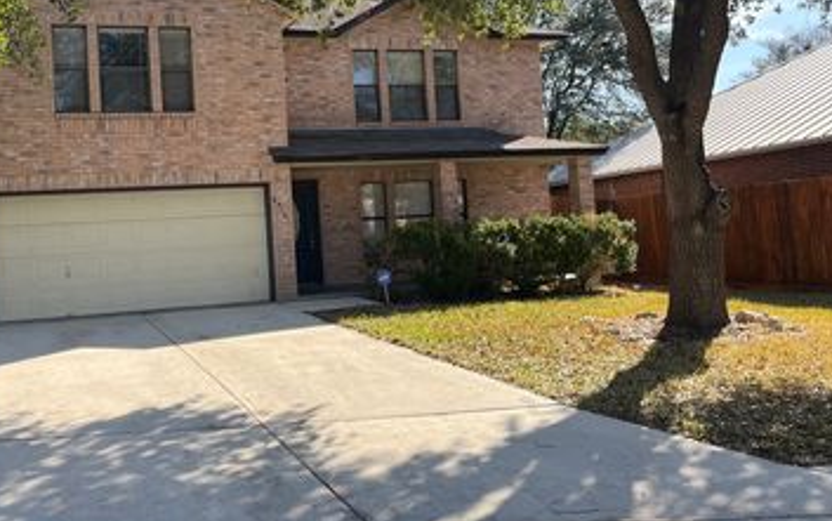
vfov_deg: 32.6
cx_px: 264
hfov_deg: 49.3
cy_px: 192
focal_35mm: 39
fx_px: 885
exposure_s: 1/1325
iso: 50
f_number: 1.6
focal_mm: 5.1
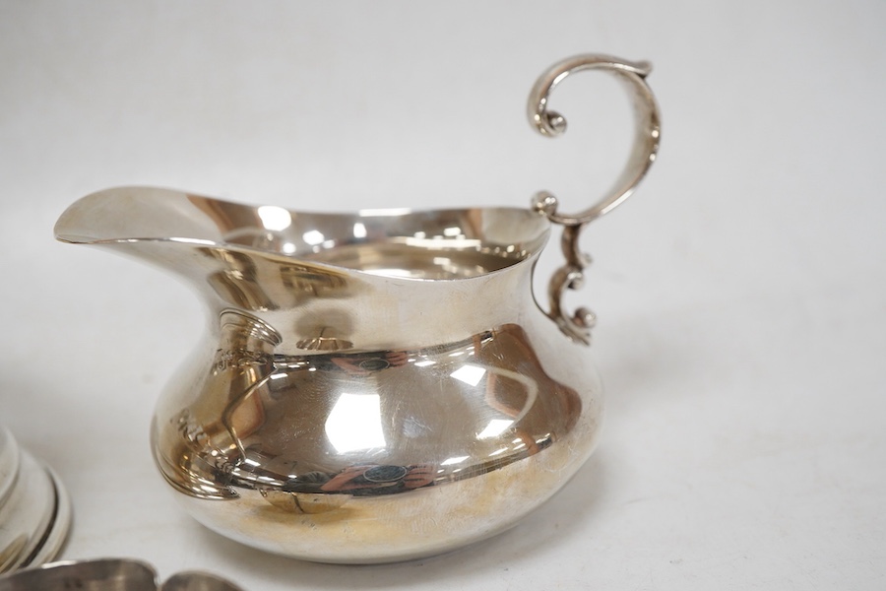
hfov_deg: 43.6
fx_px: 1107
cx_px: 443
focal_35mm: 45
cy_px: 296
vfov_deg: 29.9
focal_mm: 30
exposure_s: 1/125
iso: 1250
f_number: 10
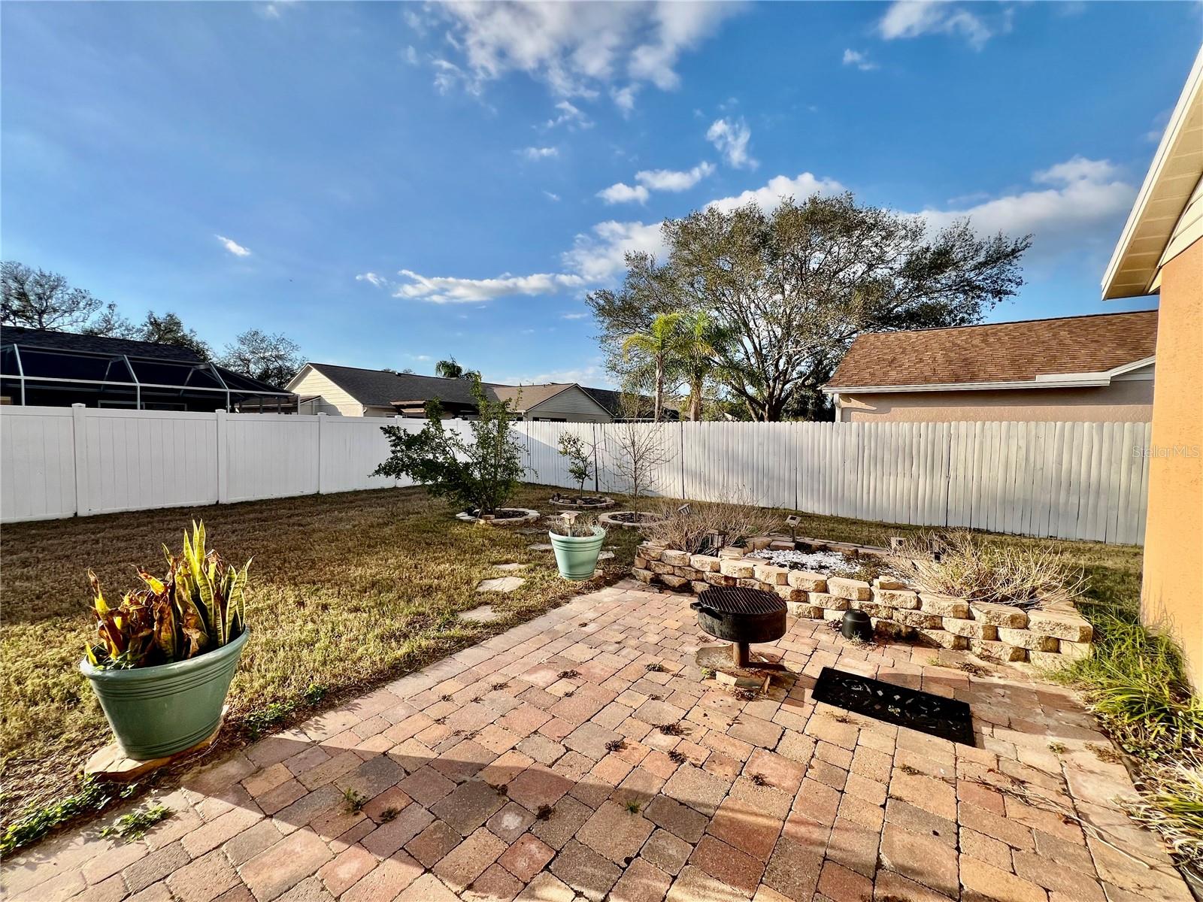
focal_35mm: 13
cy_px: 451
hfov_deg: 106.2
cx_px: 602
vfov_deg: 89.9
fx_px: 452
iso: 32
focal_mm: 1.57
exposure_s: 1/1179
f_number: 1.8
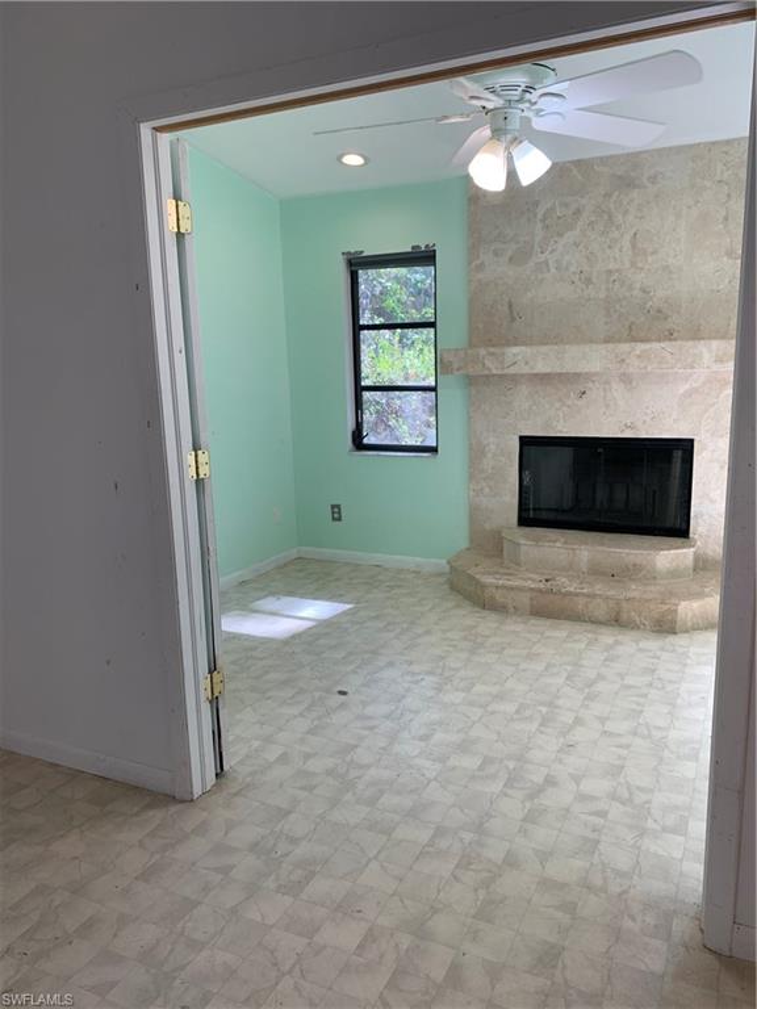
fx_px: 758
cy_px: 504
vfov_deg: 67.3
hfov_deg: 53.1
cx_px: 378
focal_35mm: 26
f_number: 1.8
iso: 80
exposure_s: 1/120
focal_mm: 4.25
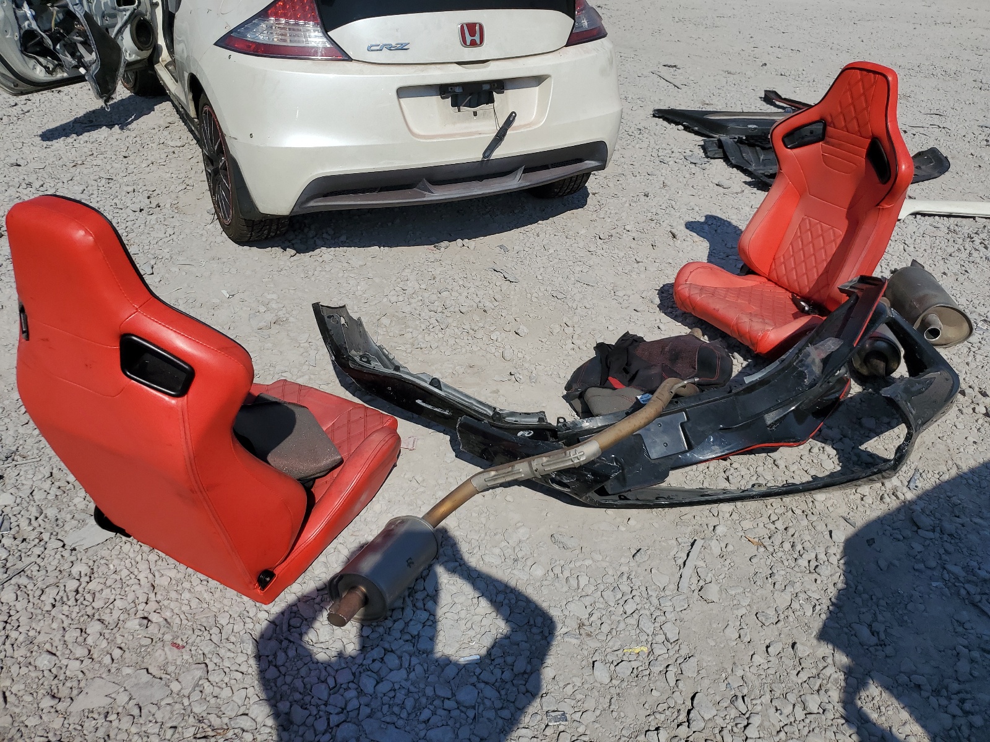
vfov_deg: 53.1
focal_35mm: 26
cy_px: 371
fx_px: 744
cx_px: 495
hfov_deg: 67.3
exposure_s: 1/10000
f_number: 1.5
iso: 50
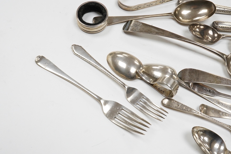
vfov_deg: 29.9
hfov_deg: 43.6
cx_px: 116
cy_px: 77
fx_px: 289
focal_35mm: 45
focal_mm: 30
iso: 2500
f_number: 18
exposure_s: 1/100
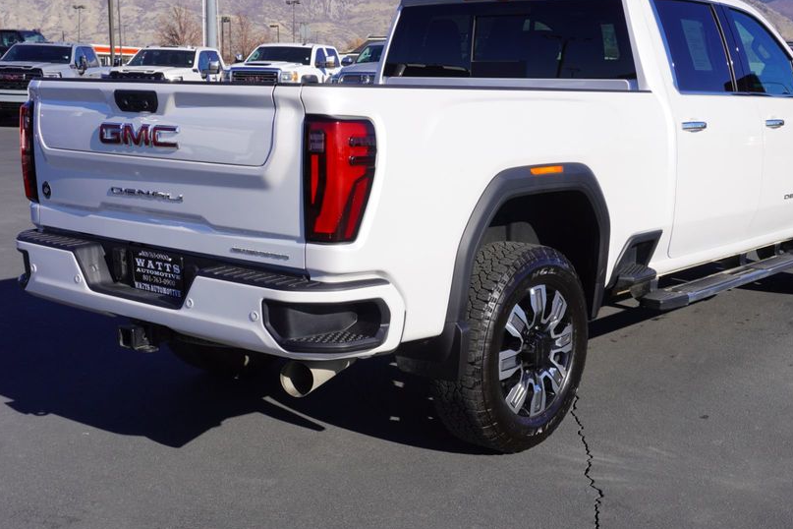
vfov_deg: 28.3
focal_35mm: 48
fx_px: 1049
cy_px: 233
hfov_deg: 41.3
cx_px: 452
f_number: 8
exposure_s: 1/320
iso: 100
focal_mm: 25
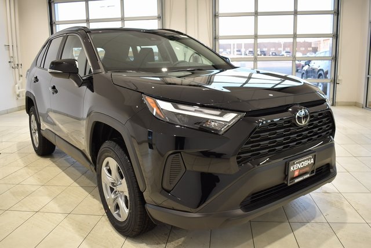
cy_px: 124
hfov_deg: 61.9
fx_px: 309
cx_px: 186
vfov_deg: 43.7
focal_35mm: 30
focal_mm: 20
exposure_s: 1/50
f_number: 3.8
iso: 400
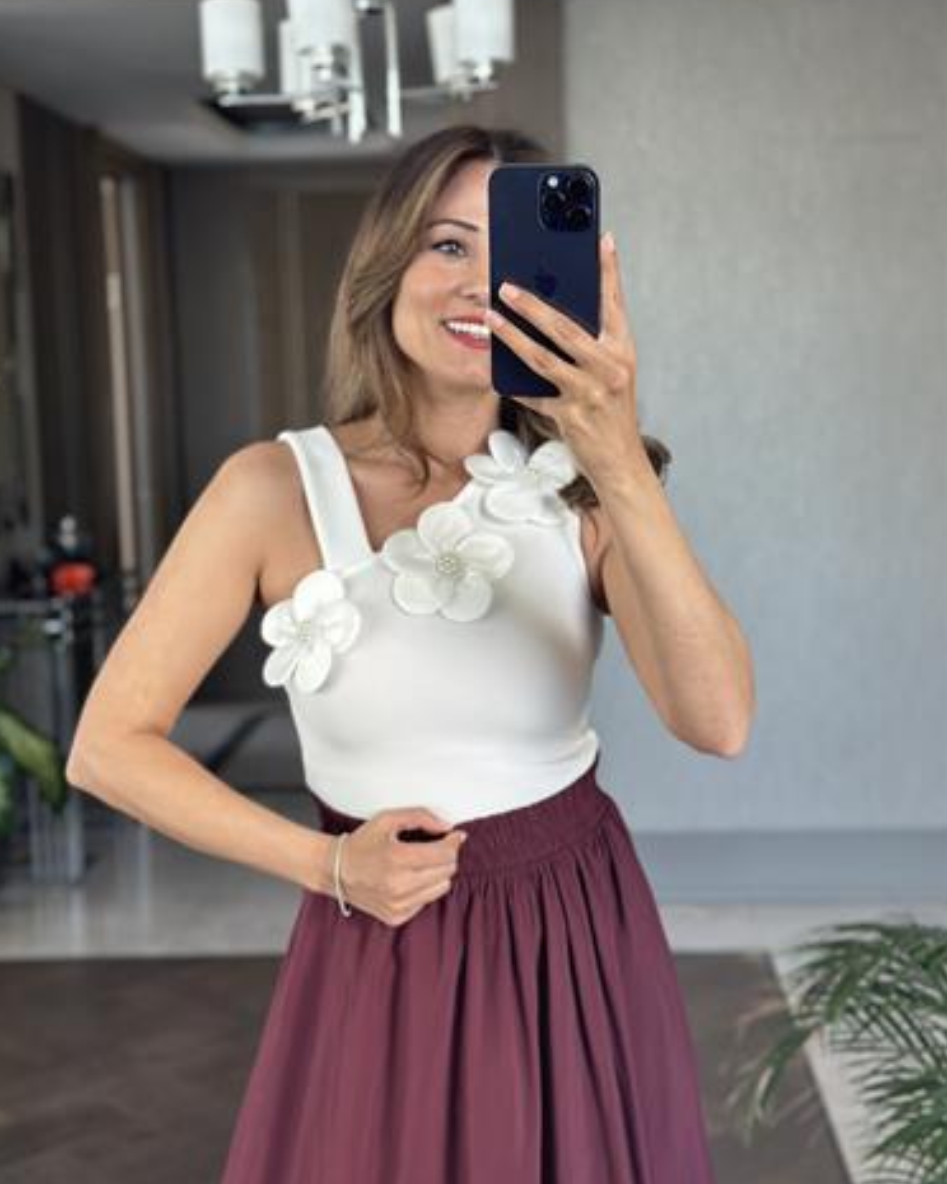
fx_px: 1787
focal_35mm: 51
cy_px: 570
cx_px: 468
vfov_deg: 36.7
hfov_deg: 29.7
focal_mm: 6.86
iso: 125
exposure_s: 1/75
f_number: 1.78
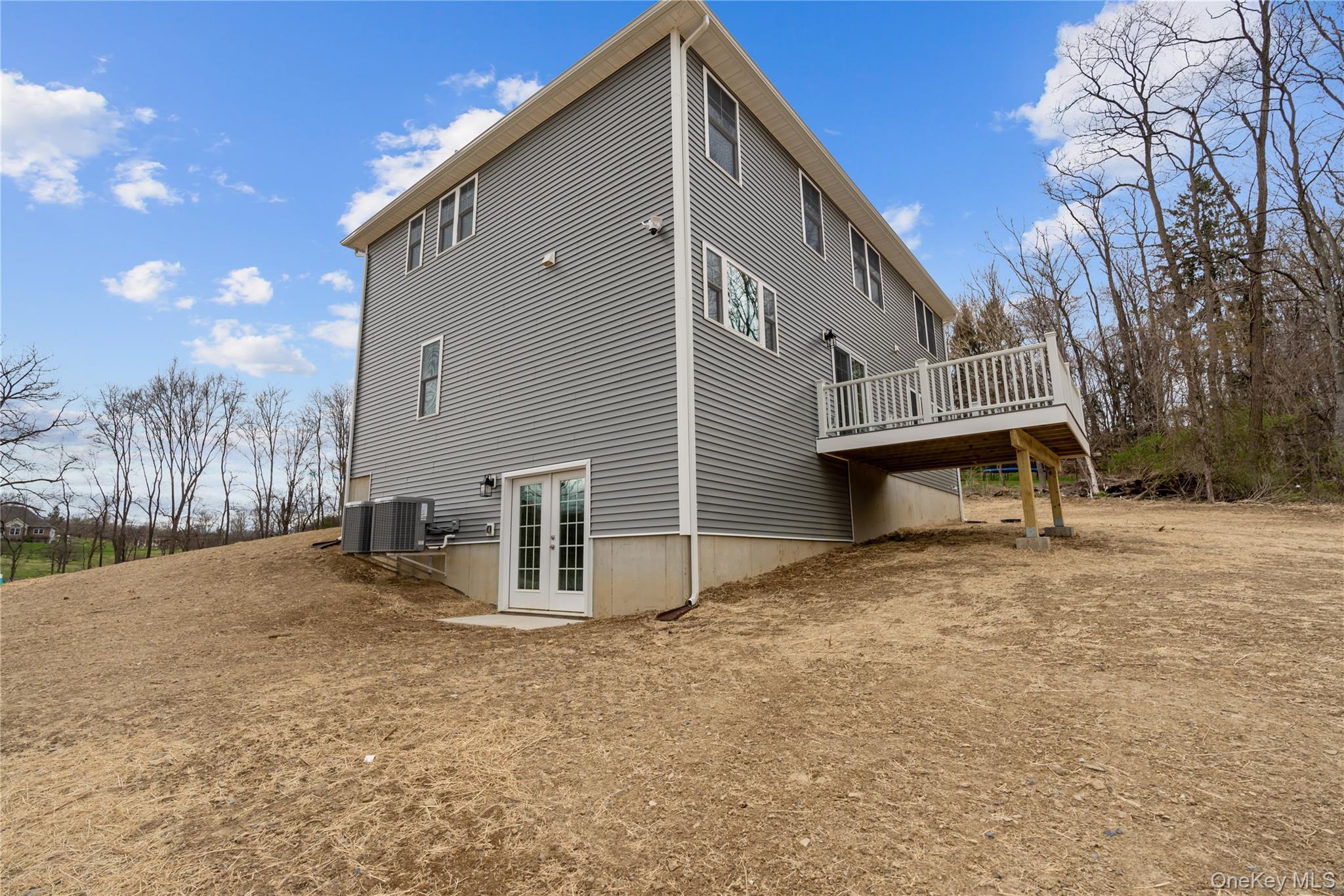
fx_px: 597
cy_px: 448
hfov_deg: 96.7
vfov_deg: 73.7
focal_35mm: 16
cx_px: 672
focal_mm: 16
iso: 100
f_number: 8
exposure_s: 1/40
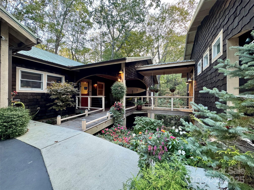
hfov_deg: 102.1
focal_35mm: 14
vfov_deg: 85.7
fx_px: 103
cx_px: 127
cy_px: 95
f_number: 2.2
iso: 320
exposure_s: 1/99
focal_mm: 2.22
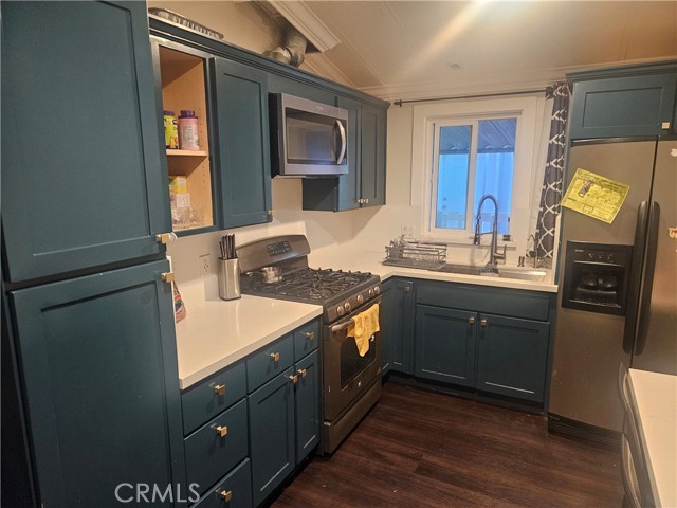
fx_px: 450
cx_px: 338
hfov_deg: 73.9
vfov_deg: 58.9
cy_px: 254
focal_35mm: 23
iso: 500
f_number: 1.8
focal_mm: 5.4
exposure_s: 1/60
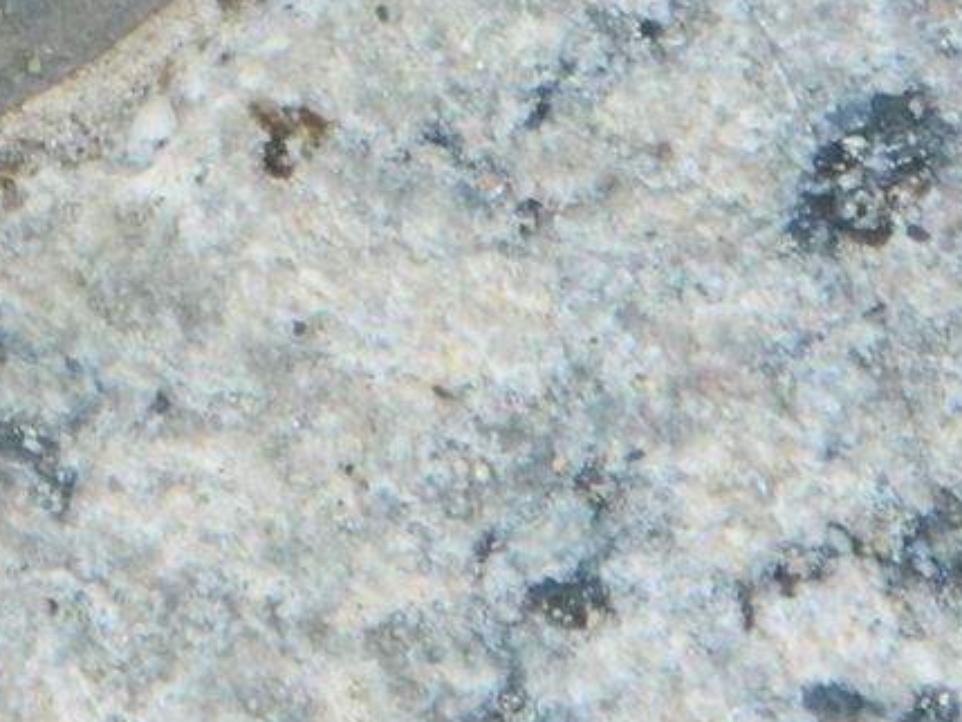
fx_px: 23462
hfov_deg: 2.3
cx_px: -390
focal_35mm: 844
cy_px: -688
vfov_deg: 1.8
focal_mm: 31.8
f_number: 5.1
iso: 400
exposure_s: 1/50
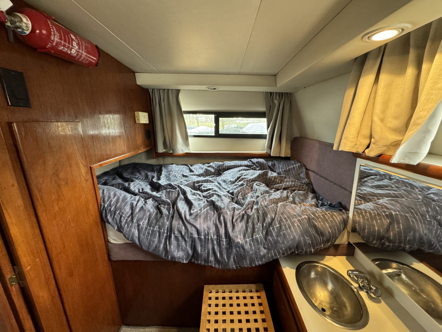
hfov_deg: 102.1
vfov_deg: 85.7
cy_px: 166
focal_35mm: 14
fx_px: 179
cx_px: 221
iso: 500
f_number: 2.2
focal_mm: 2.22
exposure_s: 1/60
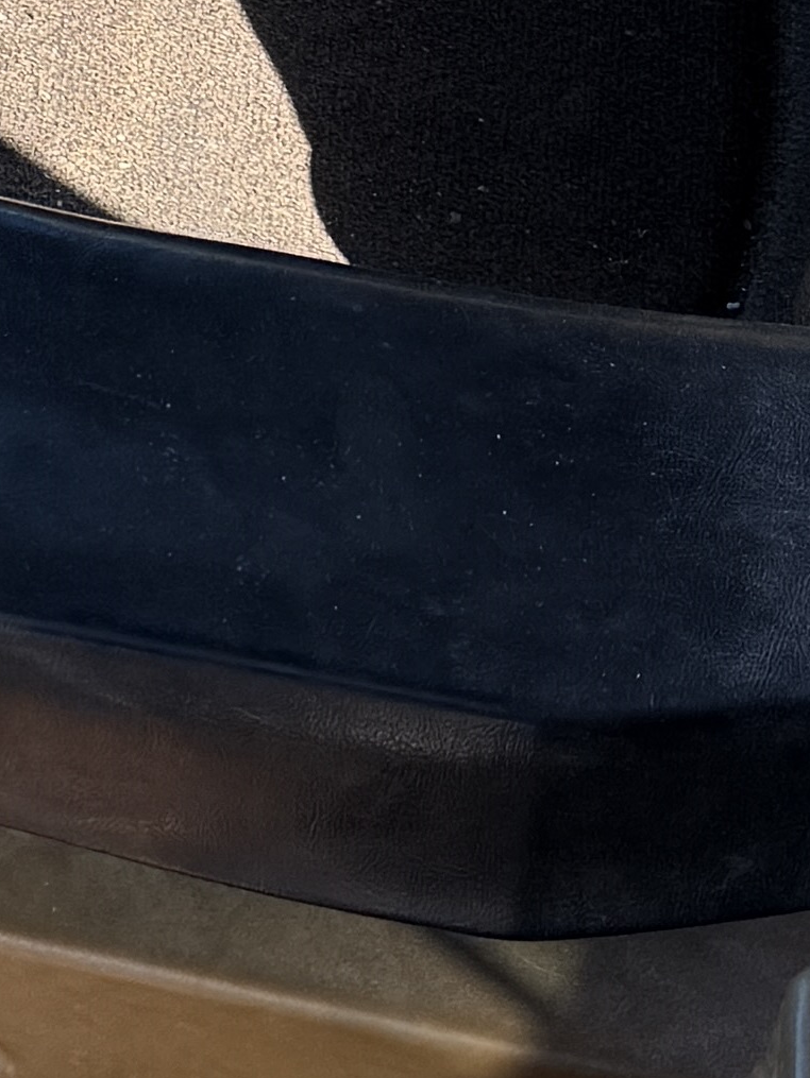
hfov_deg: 10.4
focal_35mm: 135
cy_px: -827
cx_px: -584
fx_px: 4209
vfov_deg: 13.2
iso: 80
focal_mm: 6.76
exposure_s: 1/796
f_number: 1.78
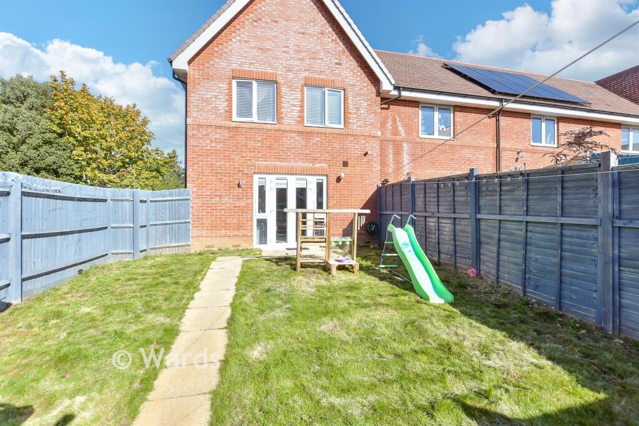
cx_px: 320
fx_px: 266
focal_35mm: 15
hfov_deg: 100.4
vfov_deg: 77.3
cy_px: 213
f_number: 8
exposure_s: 1/200
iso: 200
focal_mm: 10
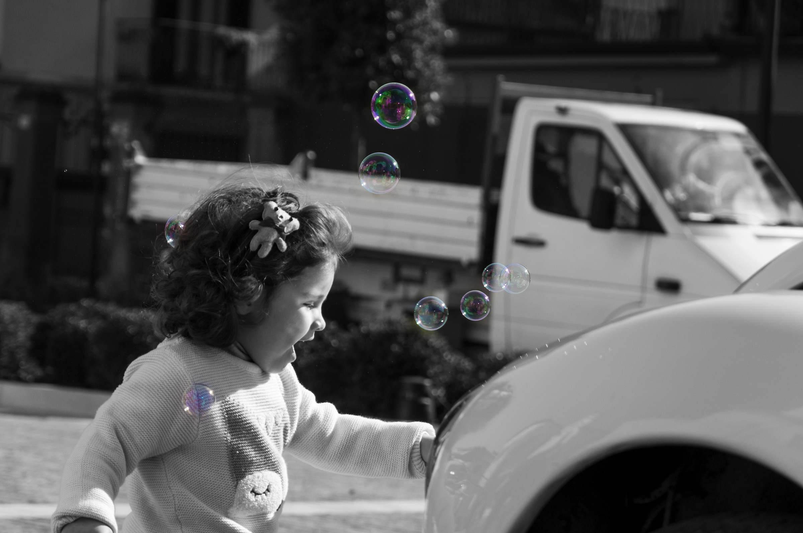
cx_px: 402
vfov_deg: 10.7
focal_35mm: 128
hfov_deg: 16.1
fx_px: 2840
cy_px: 266
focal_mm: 85
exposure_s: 1/800
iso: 200
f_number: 5.6
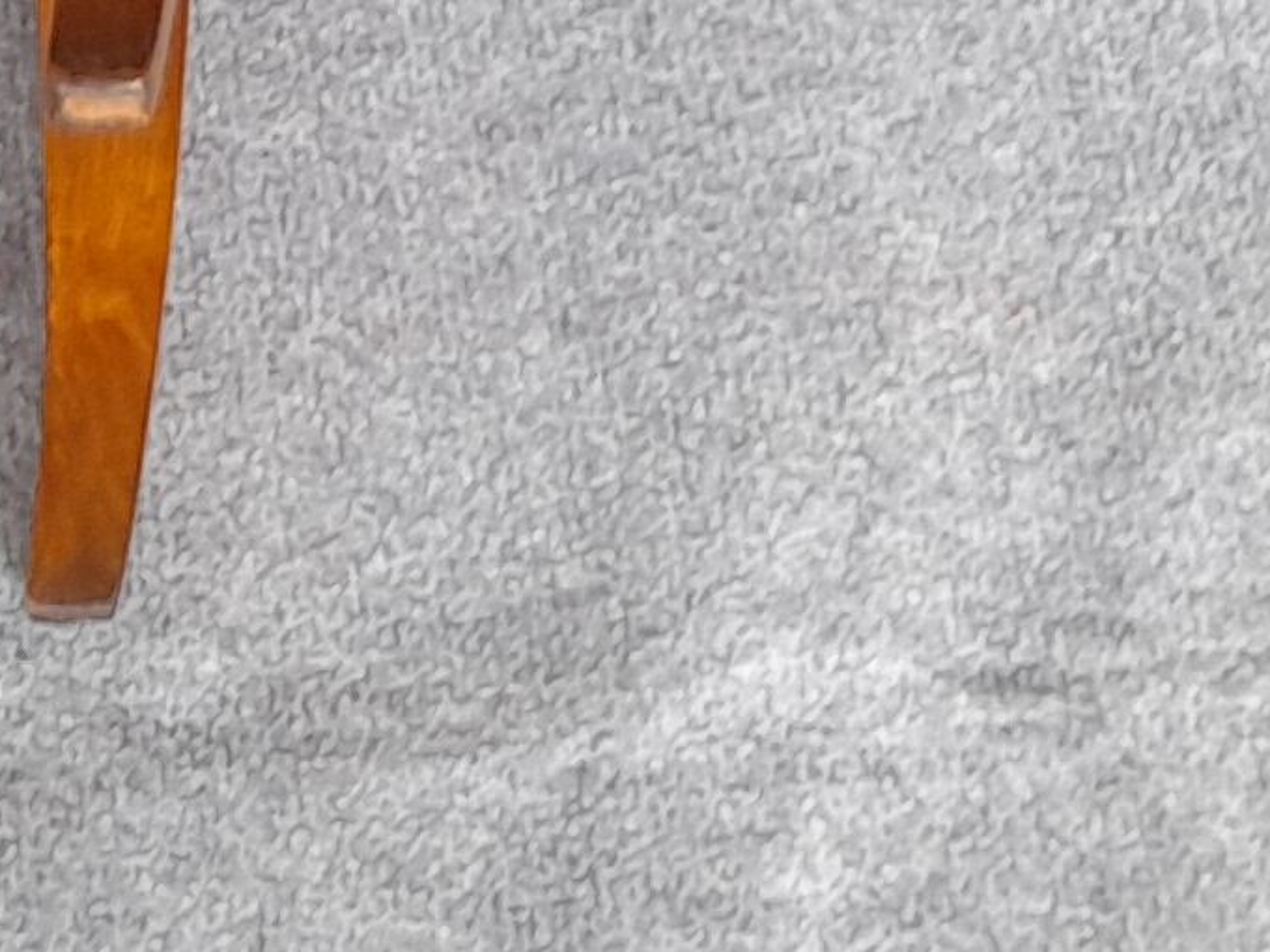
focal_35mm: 147
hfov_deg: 13.2
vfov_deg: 9.7
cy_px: -605
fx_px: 5393
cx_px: -13
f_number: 2
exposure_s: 1/60
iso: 80
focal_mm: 4.6
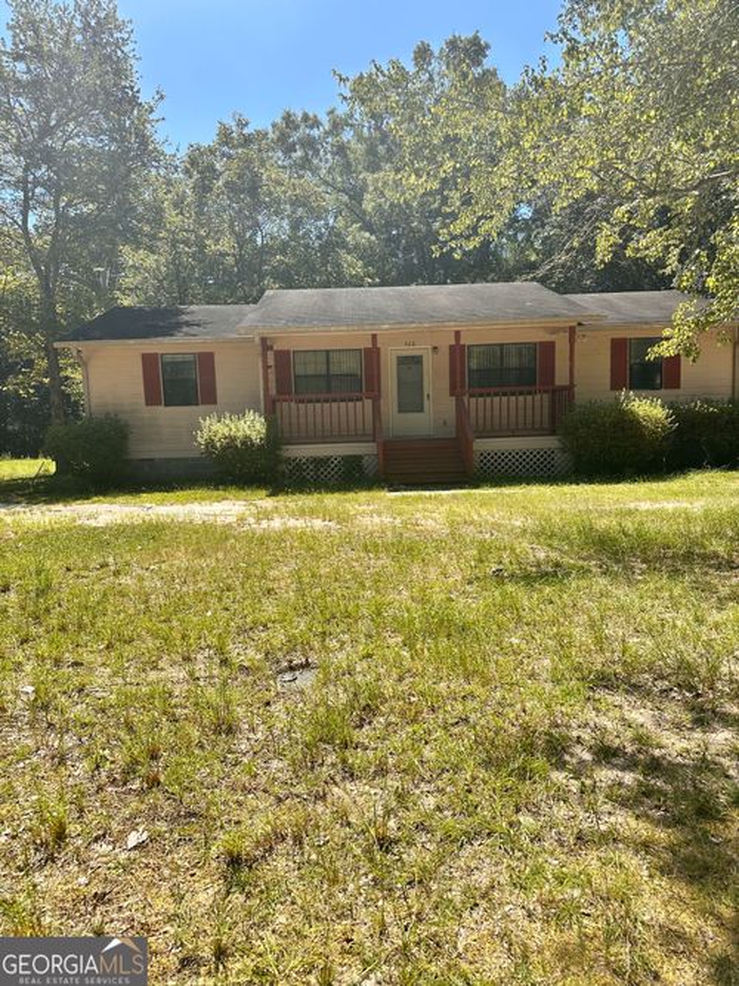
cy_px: 493
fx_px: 683
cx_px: 370
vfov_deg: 71.6
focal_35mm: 24
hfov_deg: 56.8
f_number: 1.78
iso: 80
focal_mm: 6.86
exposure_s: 1/2809
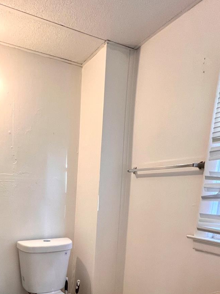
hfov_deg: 55.1
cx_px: 47
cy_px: 227
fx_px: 195
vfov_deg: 68.2
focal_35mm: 23
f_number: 1.8
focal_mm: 1.57
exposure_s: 1/60
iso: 200
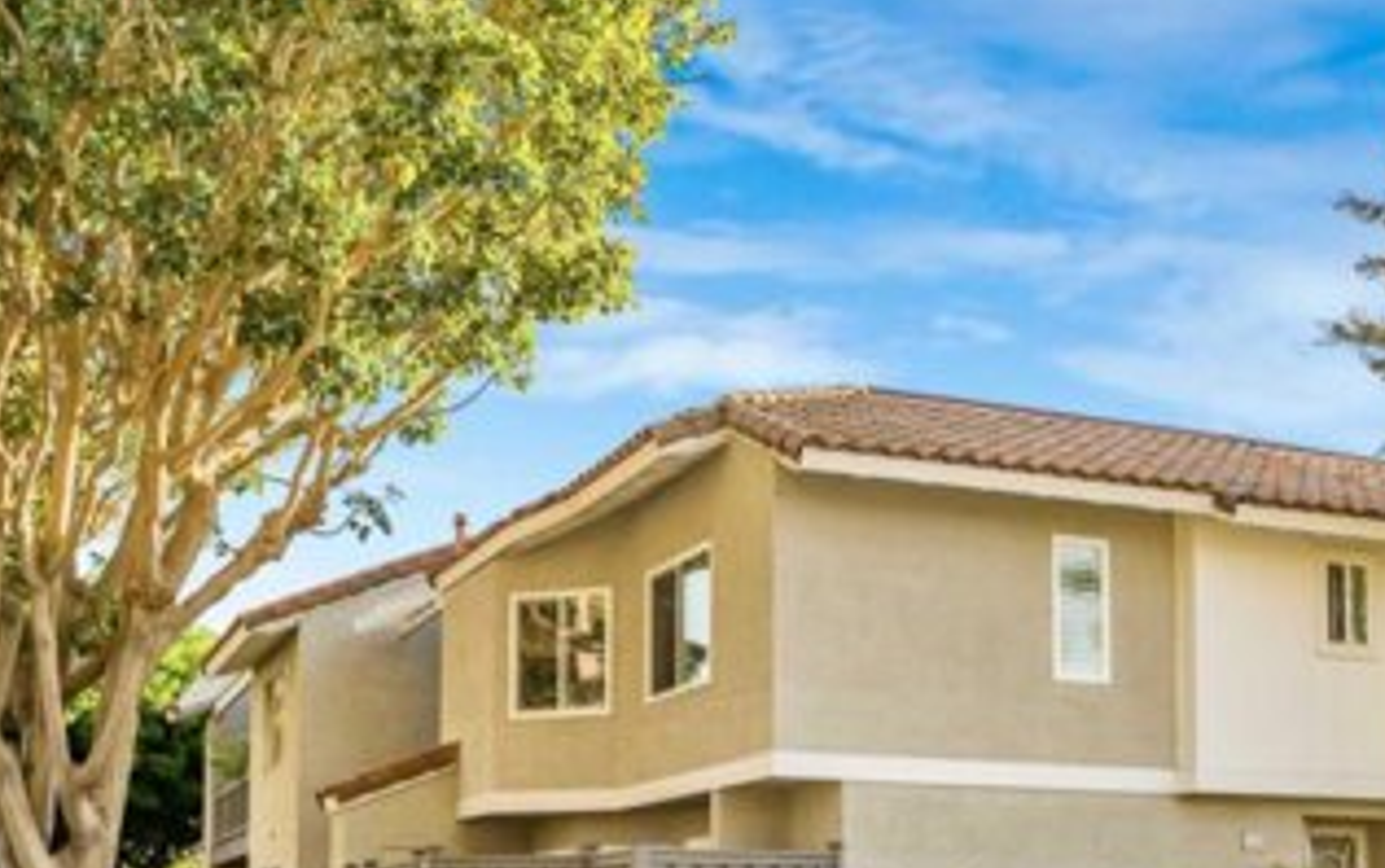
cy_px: 530
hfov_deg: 42.5
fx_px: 1775
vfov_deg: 27.4
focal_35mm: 47
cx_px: 782
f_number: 4.5
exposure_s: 1/100
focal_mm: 36
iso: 125
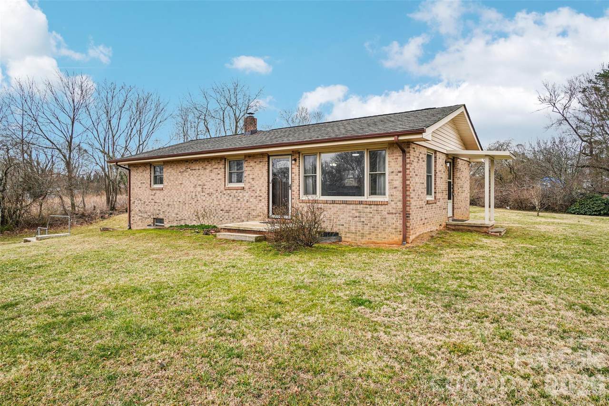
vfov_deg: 63.2
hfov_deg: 85.4
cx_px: 304
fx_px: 330
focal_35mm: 20
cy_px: 203
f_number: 8
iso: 100
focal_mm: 13
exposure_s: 1/60
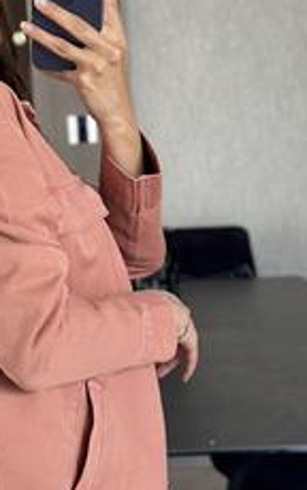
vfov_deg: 18.6
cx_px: 38
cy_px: 236
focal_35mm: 112
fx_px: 1497
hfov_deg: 11.6
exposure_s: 1/86
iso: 125
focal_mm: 6.86
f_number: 1.78
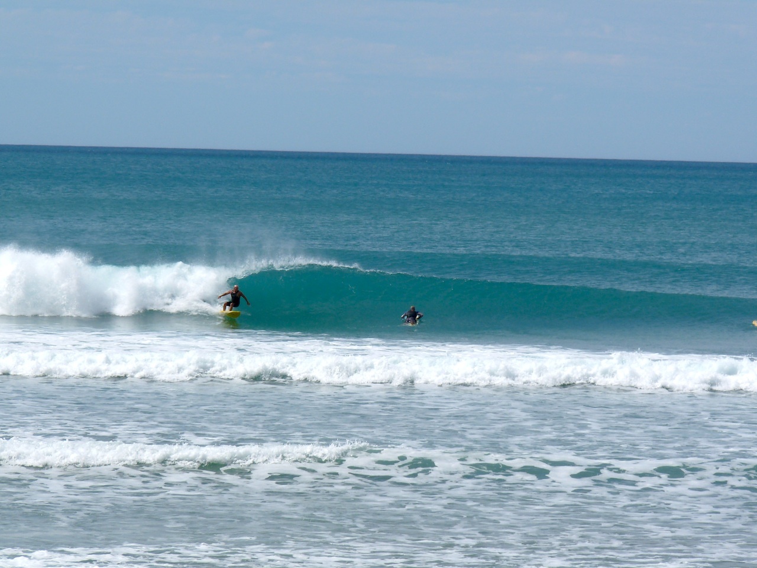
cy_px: 284
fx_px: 5773
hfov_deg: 7.5
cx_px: 378
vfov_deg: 5.6
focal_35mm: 264
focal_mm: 47
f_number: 8
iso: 100
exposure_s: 1/500
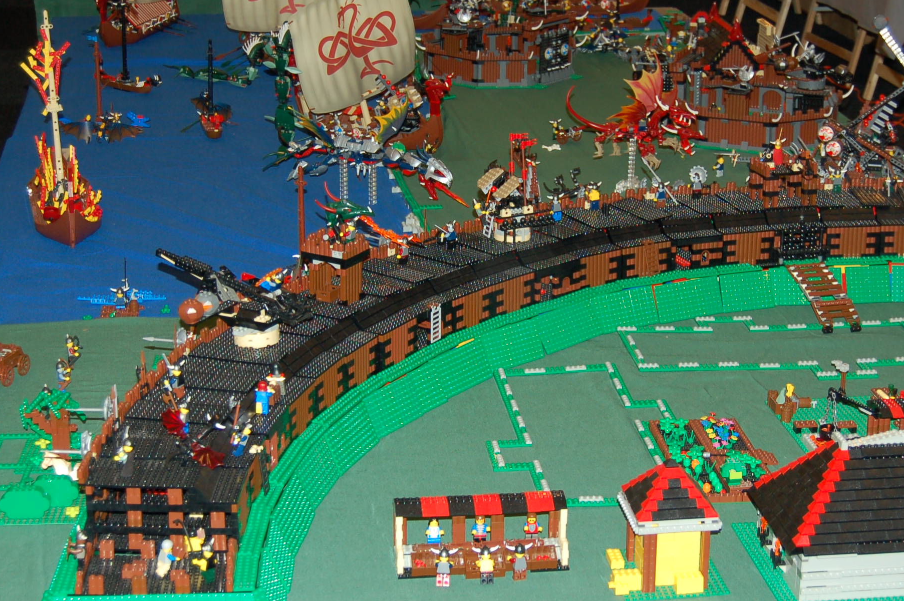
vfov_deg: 18.1
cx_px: 468
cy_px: 249
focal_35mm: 75
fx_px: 1882
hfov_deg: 27.0
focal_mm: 30
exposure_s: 1/60
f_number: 4.2
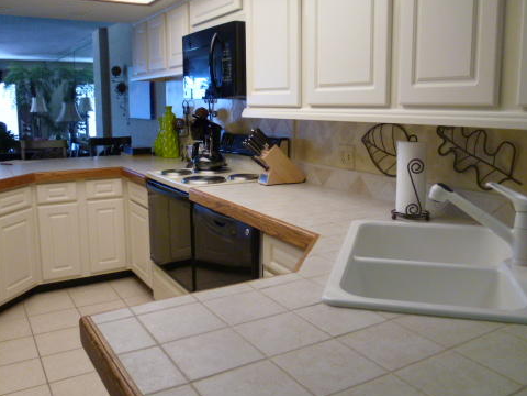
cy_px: 174
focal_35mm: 32
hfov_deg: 56.8
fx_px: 487
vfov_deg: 44.1
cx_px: 260
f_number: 2.2
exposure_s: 1/60
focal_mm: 4.3
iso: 200
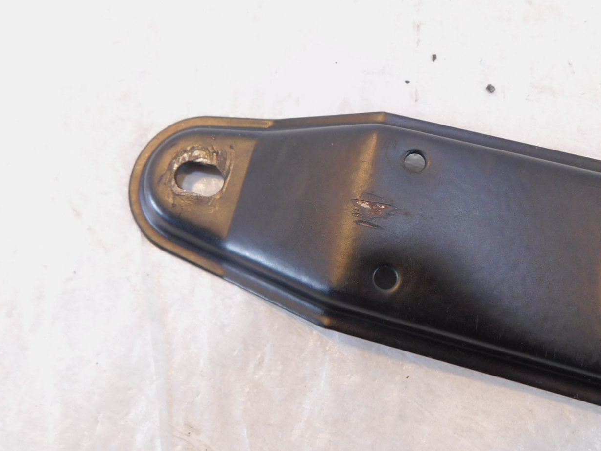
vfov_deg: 46.8
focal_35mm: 30
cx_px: 340
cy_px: 213
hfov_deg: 59.8
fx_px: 521
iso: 250
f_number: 3
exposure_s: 1/30
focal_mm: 4
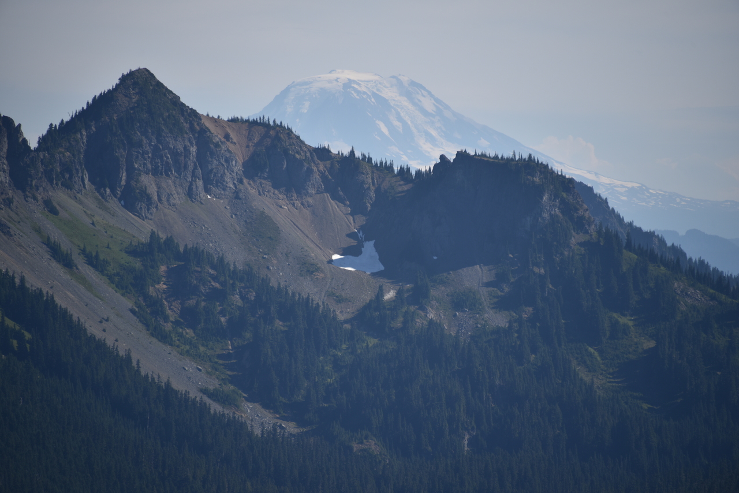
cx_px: 370
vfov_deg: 4.6
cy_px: 246
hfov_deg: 6.9
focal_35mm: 300
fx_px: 6159
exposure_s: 1/640
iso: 100
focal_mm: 300
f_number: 6.3
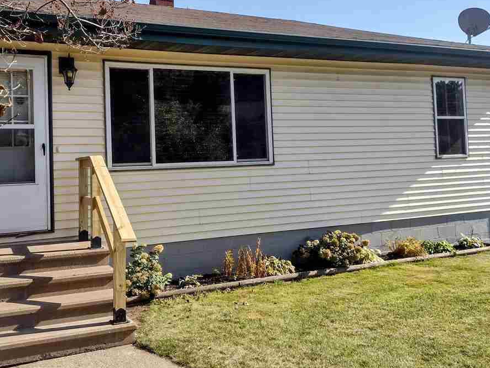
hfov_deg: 47.6
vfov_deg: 36.6
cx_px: 203
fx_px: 552
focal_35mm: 39
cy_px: 134
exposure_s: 1/1985
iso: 100
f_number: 1.7
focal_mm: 4.71
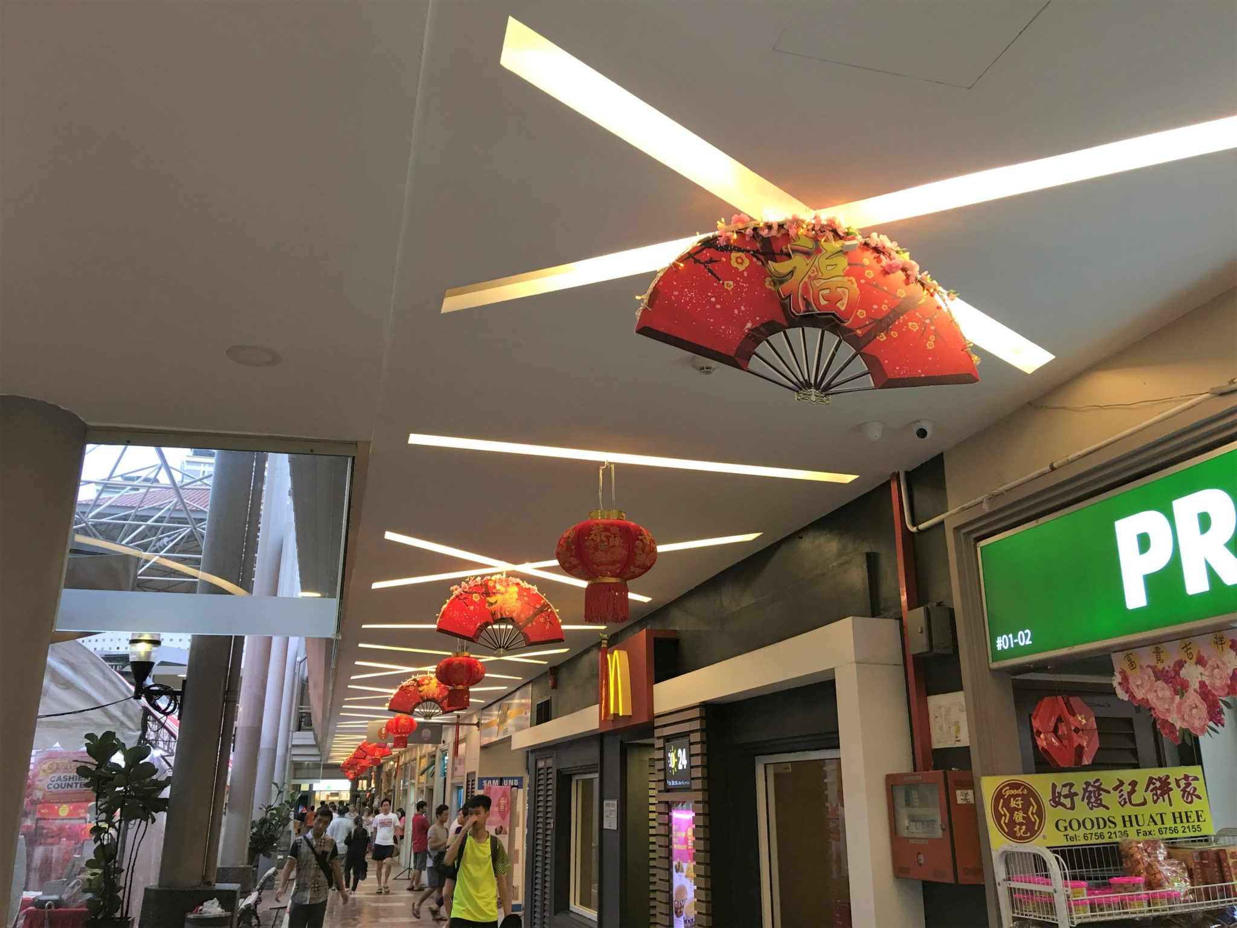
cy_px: 464
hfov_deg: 61.7
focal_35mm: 29
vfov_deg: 48.2
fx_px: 1036
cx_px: 618
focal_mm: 4.15
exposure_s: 1/17
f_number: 2.2
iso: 50
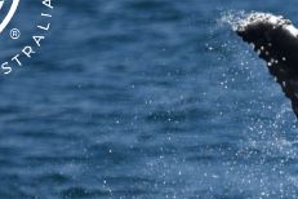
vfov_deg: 0.7
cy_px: 260
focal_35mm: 2075
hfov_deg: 1.0
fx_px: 17175
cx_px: 402
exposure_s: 1/8000
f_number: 6.3
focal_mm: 600
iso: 1100
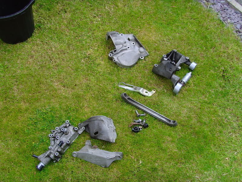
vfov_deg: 36.8
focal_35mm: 39
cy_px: 91
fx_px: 273
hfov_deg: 47.9
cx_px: 121
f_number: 3.5
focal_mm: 6.6
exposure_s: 1/250
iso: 80
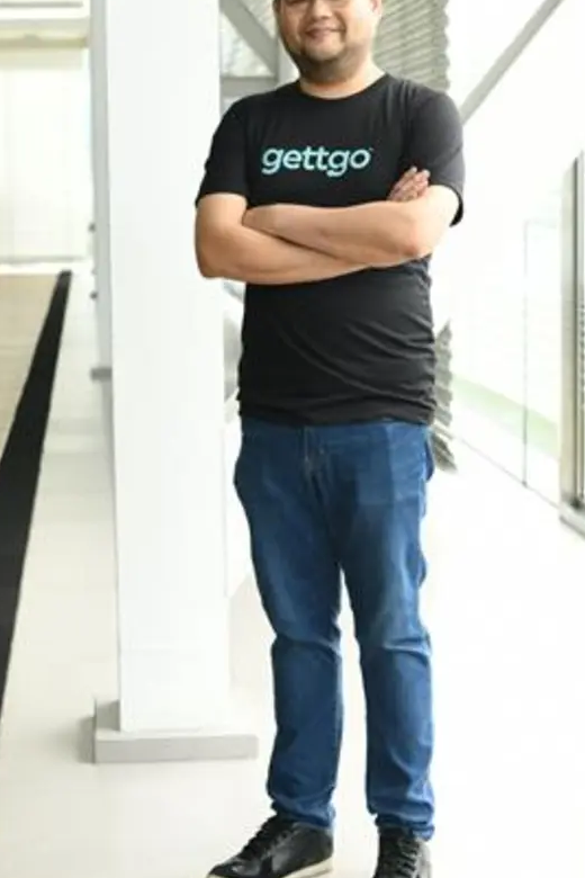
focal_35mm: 72
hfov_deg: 18.9
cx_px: 312
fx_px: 1755
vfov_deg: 27.9
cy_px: 304
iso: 640
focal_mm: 48
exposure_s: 1/160
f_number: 4
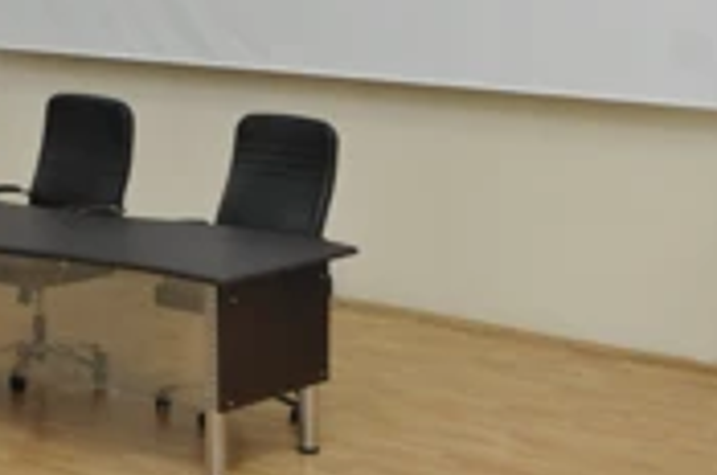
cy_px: -61
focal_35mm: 121
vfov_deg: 11.1
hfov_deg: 16.8
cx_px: 90
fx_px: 2405
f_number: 5.6
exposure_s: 1/100
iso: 1600
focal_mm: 32
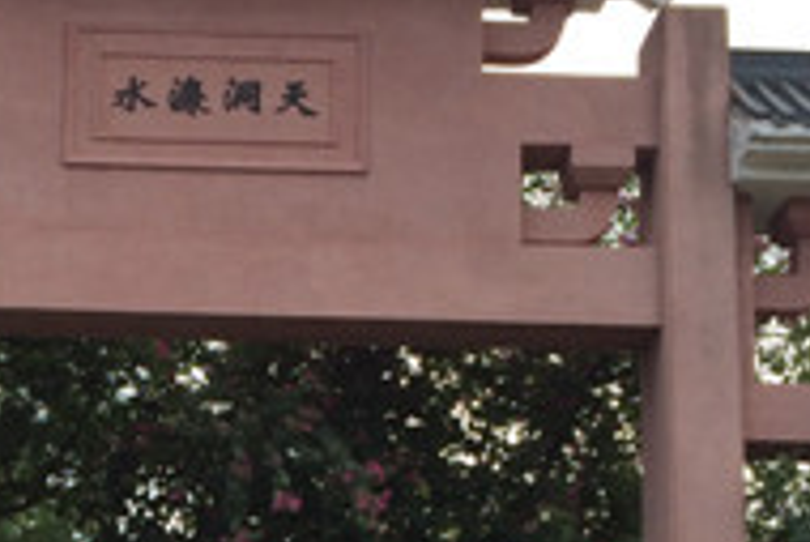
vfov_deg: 13.8
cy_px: 743
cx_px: 124
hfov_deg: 21.1
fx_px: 2139
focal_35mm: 95
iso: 32
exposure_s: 1/760
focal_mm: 4.15
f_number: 2.2
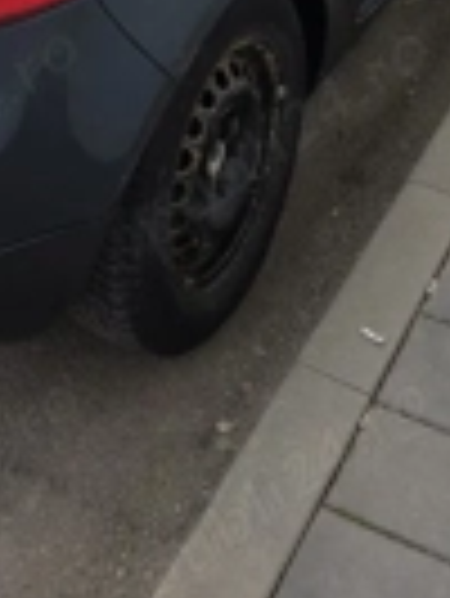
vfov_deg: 24.8
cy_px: -157
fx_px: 1194
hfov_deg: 20.8
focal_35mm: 69
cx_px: 22
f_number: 1.7
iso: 80
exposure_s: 1/3333
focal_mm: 6.3
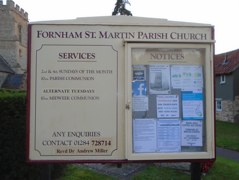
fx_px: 214
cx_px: 120
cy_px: 90
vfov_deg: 45.4
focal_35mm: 31
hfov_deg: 58.4
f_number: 3.5
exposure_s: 1/50
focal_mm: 5.5
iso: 100
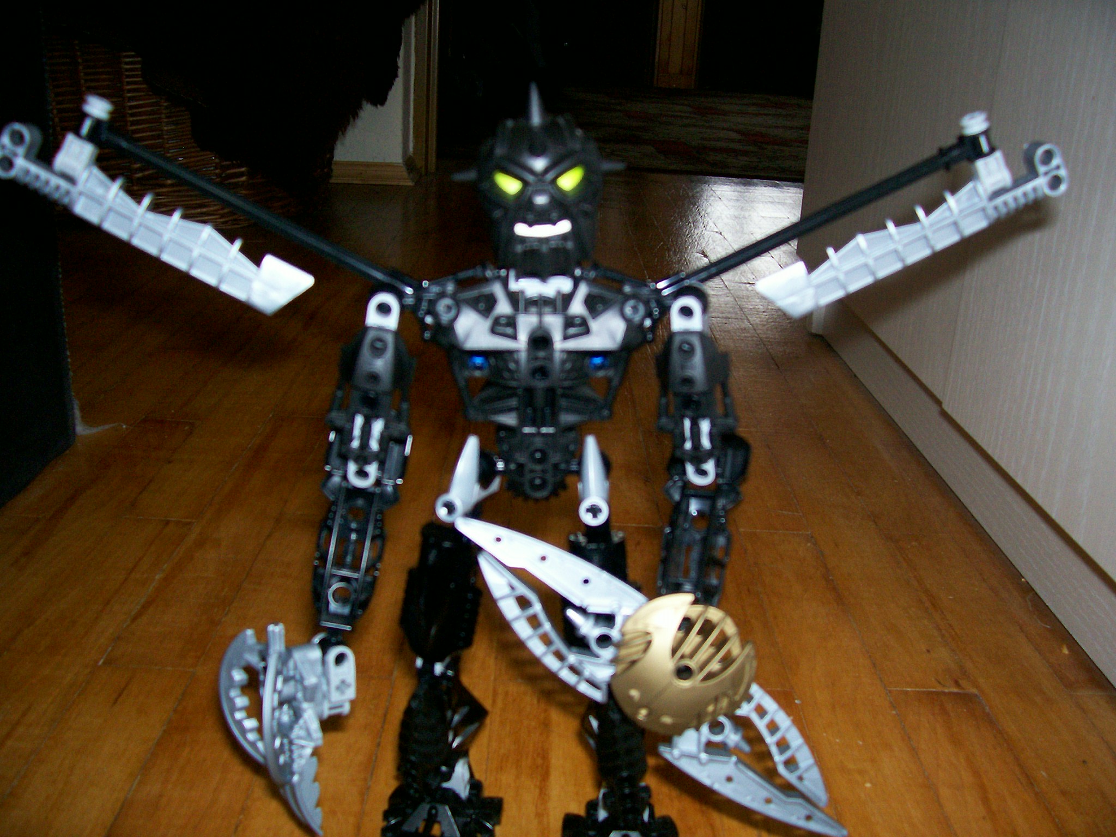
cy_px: 418
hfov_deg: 54.0
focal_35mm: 34
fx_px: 1096
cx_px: 558
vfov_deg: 41.8
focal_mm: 5.6
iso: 140
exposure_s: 1/112
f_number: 2.7
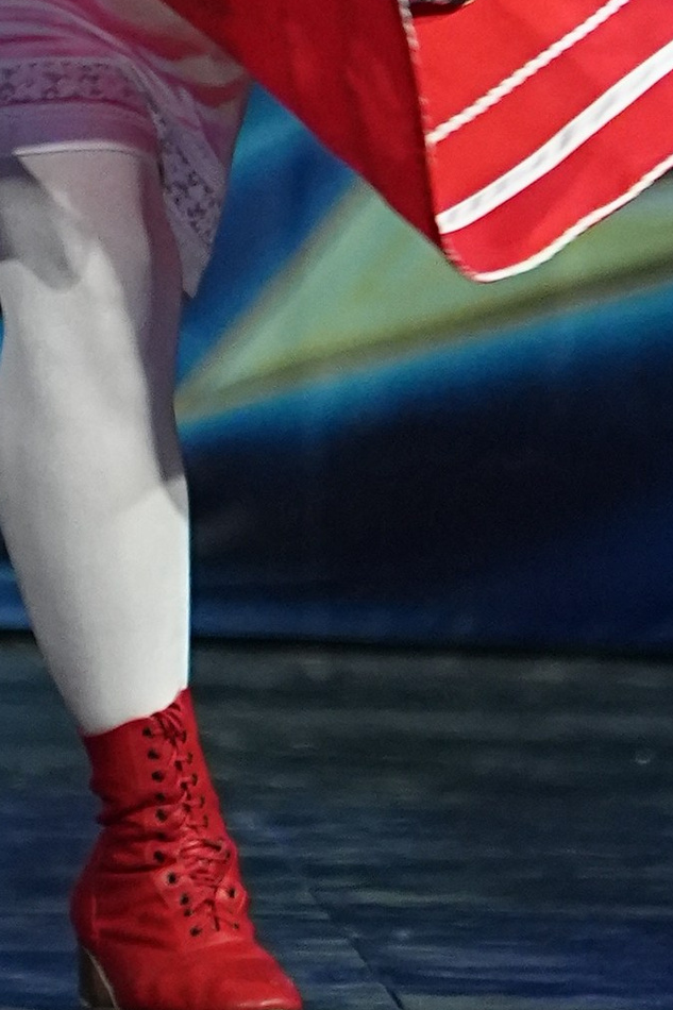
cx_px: -162
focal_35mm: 1031
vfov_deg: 2.0
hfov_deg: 1.3
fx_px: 28919
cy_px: -713
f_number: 2.8
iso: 2500
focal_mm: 170
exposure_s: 1/500
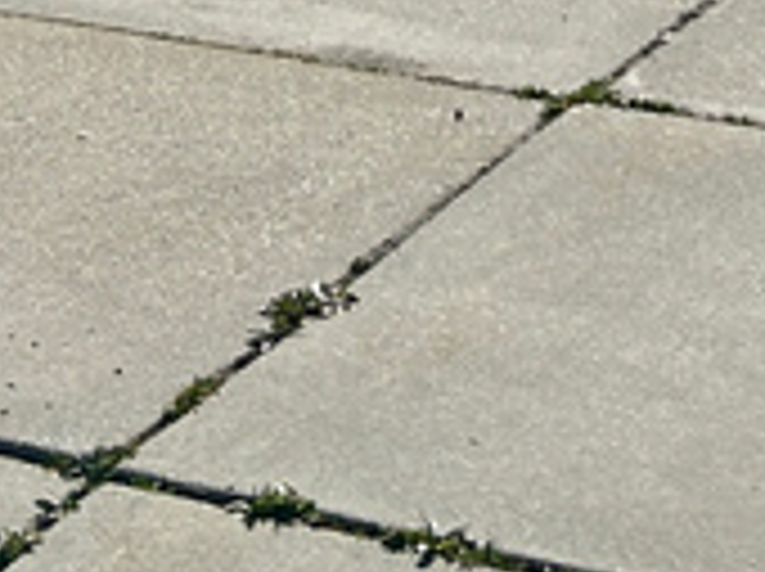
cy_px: -1045
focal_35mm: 157
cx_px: 320
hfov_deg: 12.6
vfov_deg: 8.2
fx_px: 3465
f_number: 1.5
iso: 50
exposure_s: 1/16393
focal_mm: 5.7
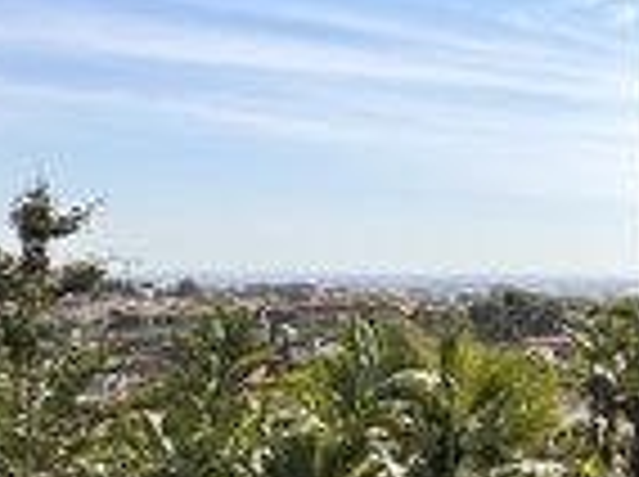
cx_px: 1084
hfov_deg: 20.9
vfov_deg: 20.6
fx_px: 1308
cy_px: 180
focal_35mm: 71
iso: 50
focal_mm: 2.22
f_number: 2.2
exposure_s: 1/1748
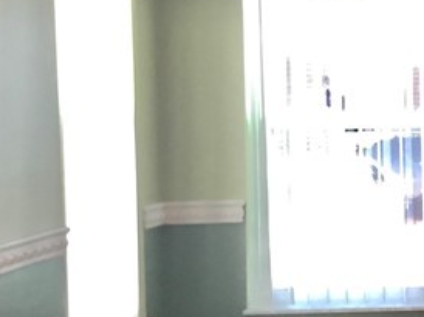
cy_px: 174
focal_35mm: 116
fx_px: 1420
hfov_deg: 15.2
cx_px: 703
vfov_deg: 12.7
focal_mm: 3.3
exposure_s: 1/30
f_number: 2.4
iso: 80
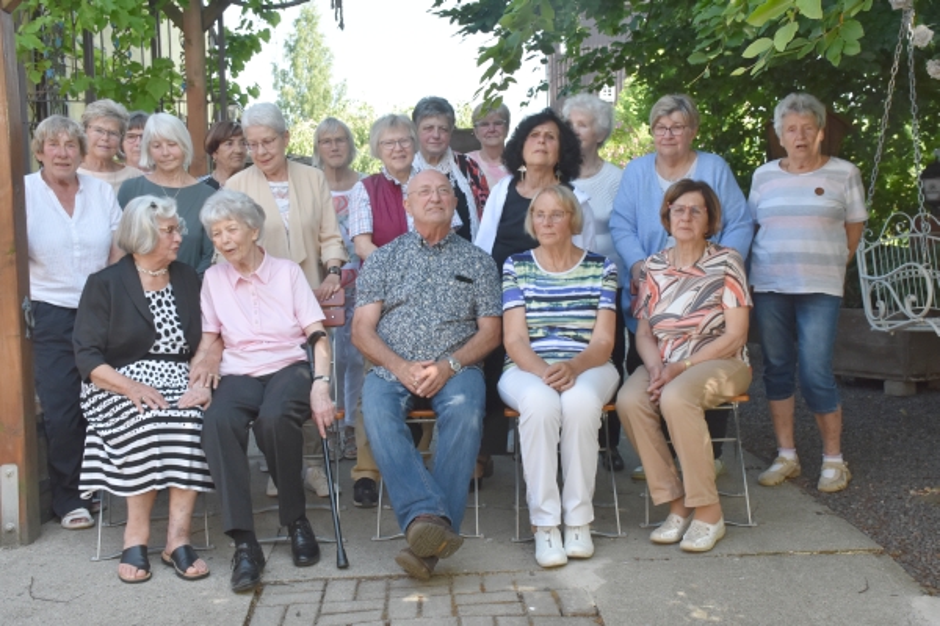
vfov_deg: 33.0
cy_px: 313
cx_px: 470
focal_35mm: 40
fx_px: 1057
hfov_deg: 47.9
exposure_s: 1/320
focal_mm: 27
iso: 800
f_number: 8
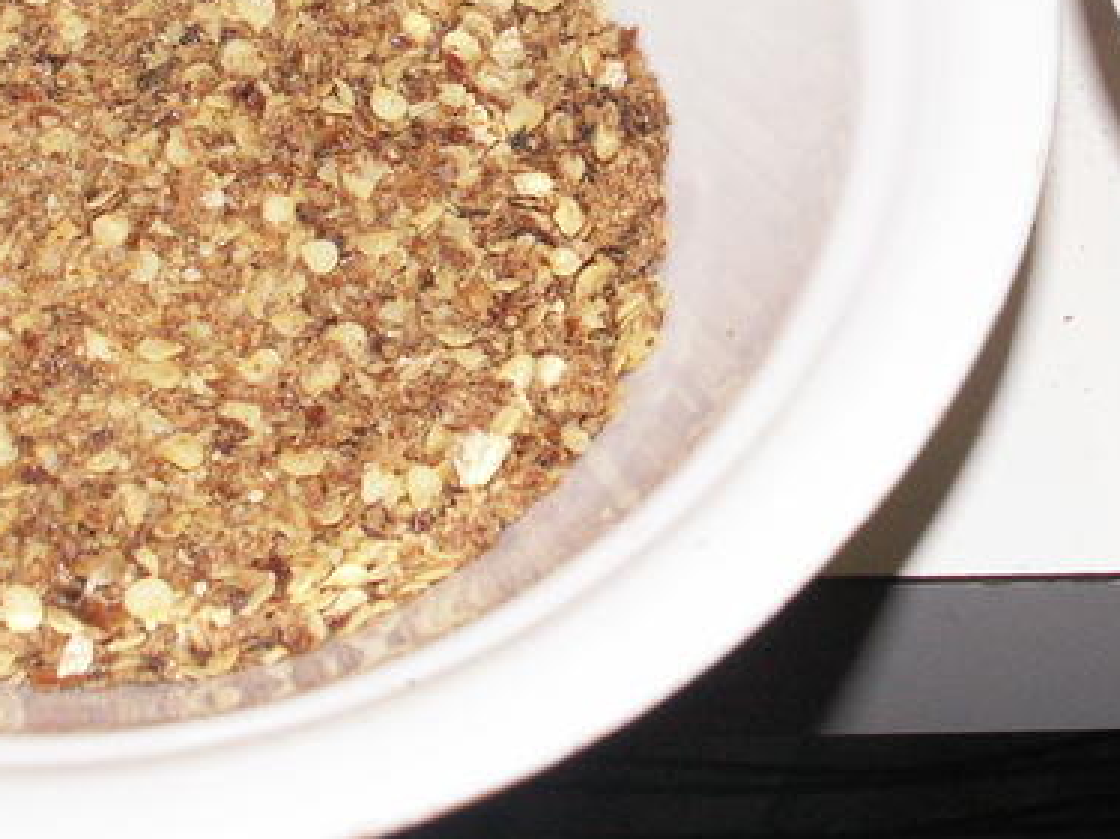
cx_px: 780
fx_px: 2717
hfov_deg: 23.2
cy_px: 34
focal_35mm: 84
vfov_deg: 17.2
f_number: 4.5
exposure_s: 1/40
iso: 160
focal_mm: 5.86
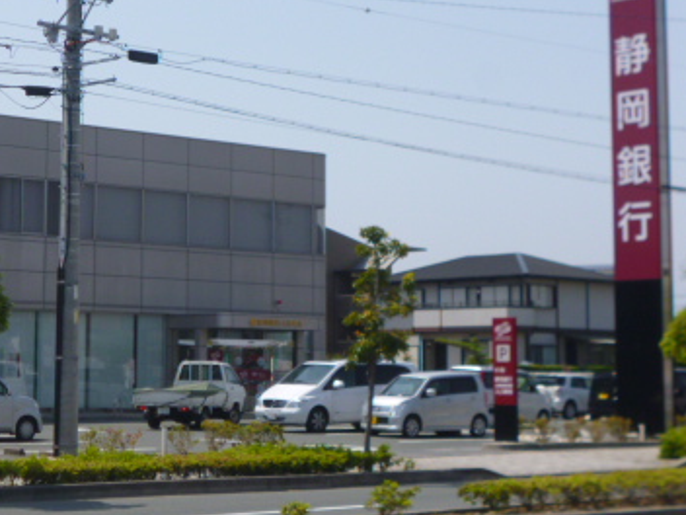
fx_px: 1585
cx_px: 185
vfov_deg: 18.4
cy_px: 189
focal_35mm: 80
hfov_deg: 24.2
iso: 100
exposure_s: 1/1300
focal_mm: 7.9
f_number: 3.4
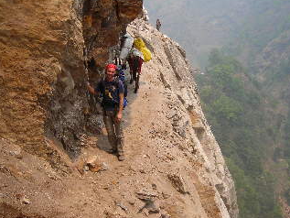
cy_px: 104
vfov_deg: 31.5
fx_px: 386
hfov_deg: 41.1
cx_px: 171
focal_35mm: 46
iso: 50
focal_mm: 6.3
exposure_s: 1/360
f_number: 3.2
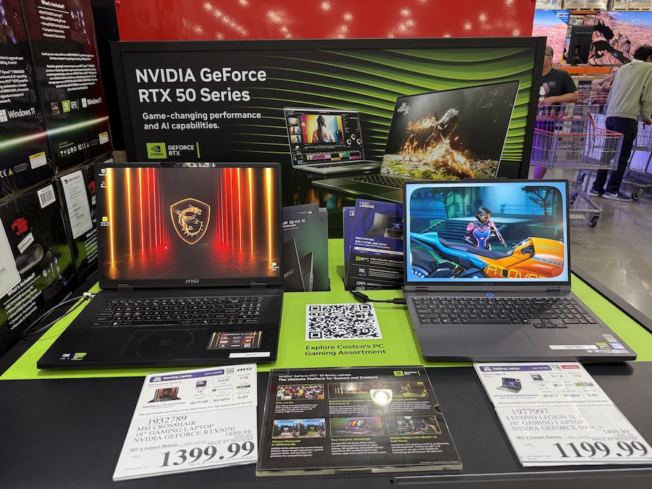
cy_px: 244
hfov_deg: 71.6
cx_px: 326
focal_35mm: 24
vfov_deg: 56.8
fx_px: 452
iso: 125
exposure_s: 1/60
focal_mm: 6.76
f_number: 1.78
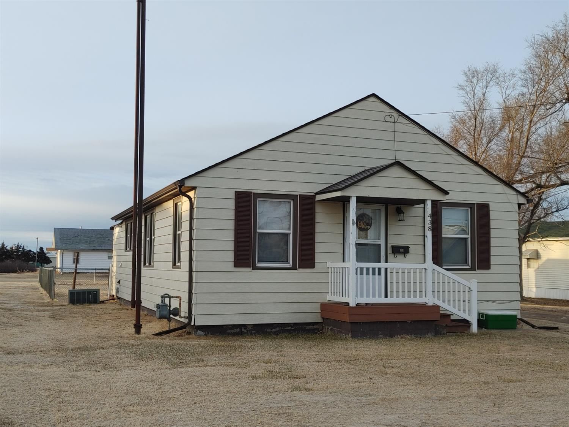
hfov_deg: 45.8
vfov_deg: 35.1
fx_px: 674
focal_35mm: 41
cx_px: 284
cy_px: 214
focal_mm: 5.58
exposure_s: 1/463
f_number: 1.8
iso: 50
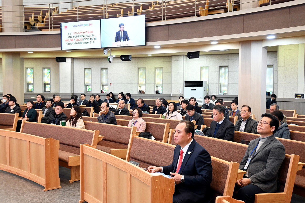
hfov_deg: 49.6
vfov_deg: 34.2
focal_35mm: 39
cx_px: 152
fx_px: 330
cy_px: 102
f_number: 4.5
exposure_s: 1/125
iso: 2800
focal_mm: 26
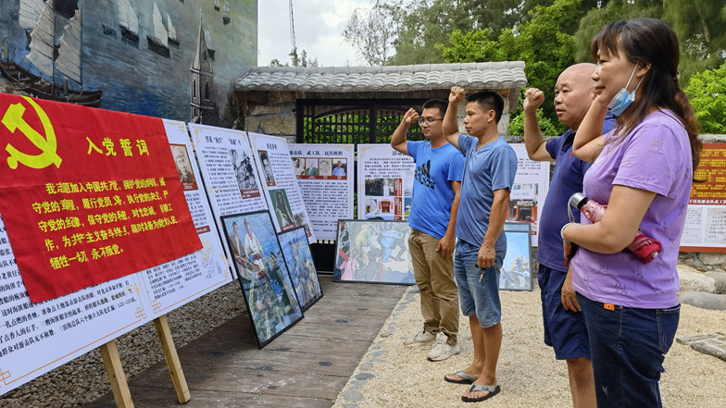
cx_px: 357
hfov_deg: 64.3
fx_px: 578
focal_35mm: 30
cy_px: 201
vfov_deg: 38.9
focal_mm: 6.67
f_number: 1.9
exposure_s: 1/1179
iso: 50
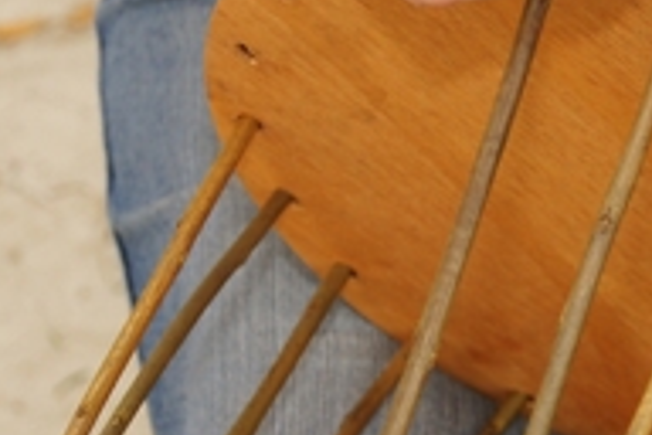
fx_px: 4038
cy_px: 46
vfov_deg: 6.1
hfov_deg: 9.2
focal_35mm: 223
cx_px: 679
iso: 200
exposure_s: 1/250
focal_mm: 45
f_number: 4.5
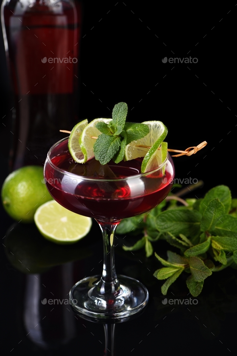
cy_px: 178
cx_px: 118
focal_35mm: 105
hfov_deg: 13.0
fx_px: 1037
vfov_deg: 19.5
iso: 64
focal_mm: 105
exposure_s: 1/50
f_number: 8
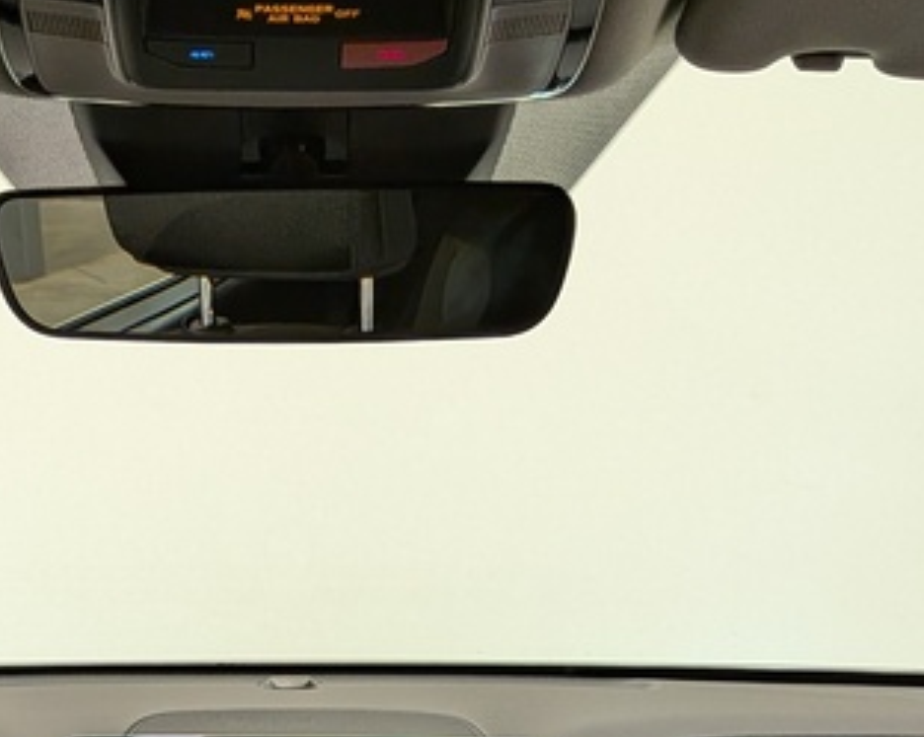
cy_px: 1066
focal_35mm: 77
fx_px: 2104
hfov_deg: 24.7
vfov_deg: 18.0
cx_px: 358
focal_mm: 4.53
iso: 46
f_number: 1.7
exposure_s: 1/24
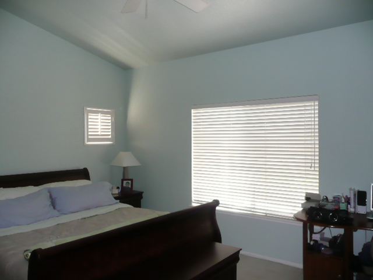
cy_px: 140
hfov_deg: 63.4
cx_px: 186
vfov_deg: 49.7
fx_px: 302
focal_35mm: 28
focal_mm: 4.6
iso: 200
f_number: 3.3
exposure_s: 1/30
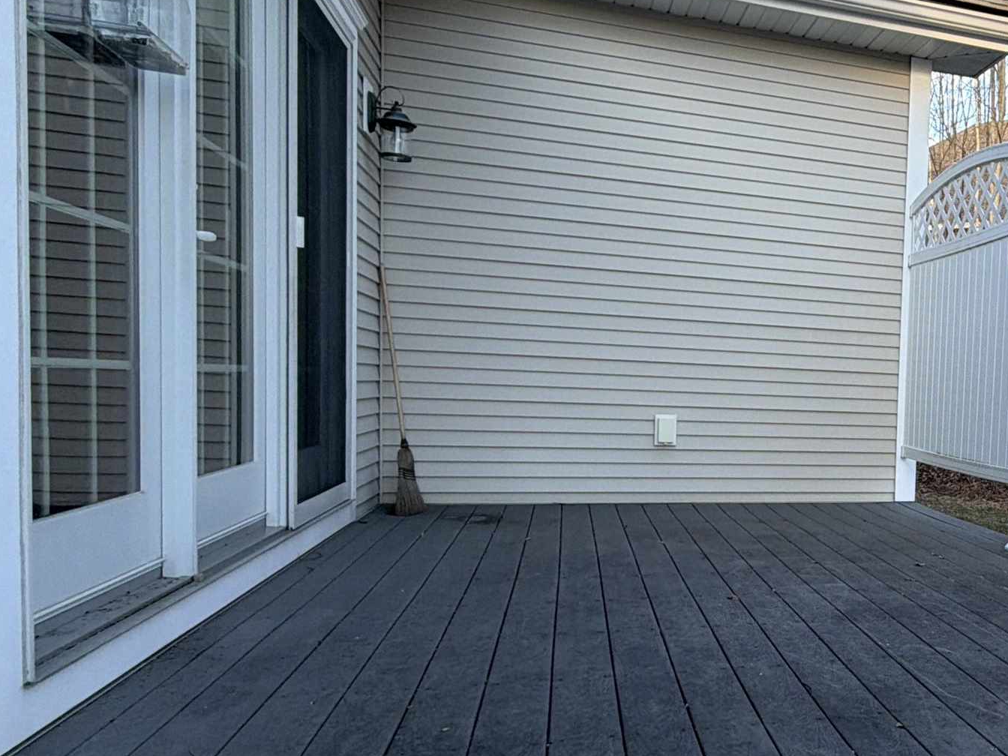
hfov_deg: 50.0
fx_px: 932
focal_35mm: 32
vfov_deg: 44.0
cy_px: 446
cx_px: 921
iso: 40
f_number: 2.2
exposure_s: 1/187
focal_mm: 2.22
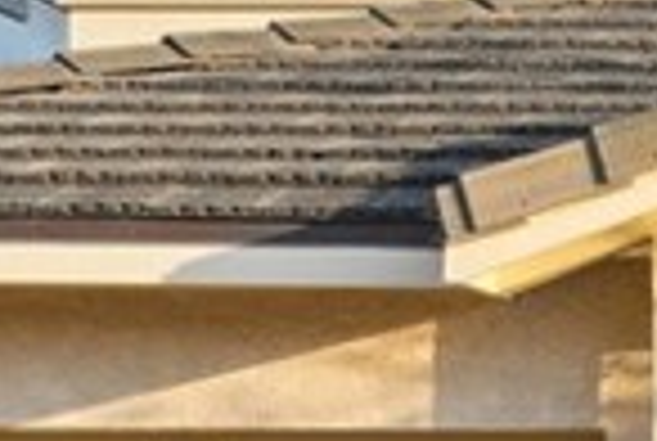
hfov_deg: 6.8
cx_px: 1467
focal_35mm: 287
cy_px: 781
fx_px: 5248
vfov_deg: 4.8
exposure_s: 1/30
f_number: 11
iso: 100
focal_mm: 41
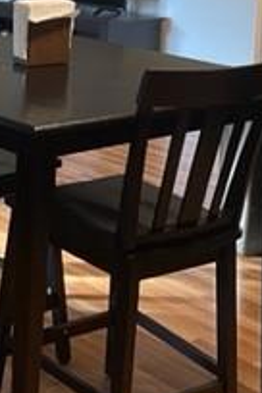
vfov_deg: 23.1
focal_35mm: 85
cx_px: -92
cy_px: 17
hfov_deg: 15.2
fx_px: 928
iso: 250
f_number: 1.6
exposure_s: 1/60
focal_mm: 4.2
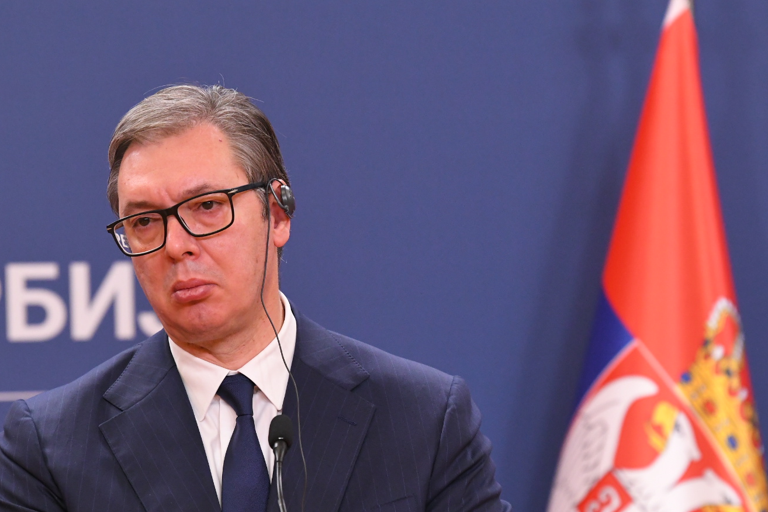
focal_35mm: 370
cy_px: 252
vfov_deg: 3.7
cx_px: 410
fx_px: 7893
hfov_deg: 5.6
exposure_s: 1/320
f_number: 4
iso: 3200
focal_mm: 200
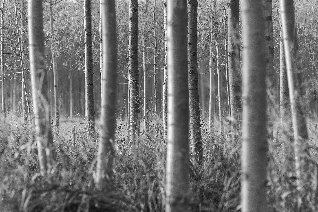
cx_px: 159
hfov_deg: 3.4
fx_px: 5300
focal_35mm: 600
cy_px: 106
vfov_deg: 2.3
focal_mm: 300
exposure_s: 1/640
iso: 1800
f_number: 5
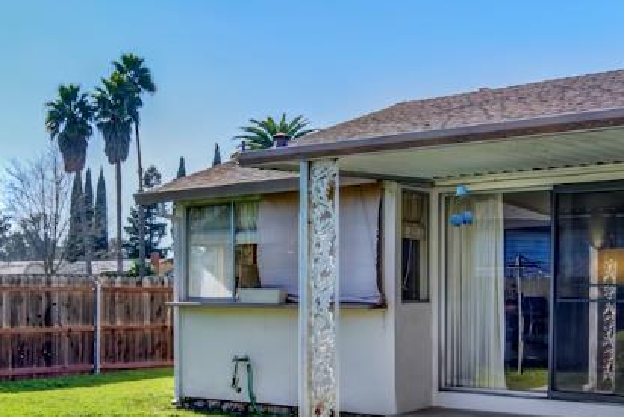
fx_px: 884
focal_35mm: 51
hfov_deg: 38.8
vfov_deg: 26.3
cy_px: 285
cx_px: 261
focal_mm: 14
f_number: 14
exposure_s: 1/80
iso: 100
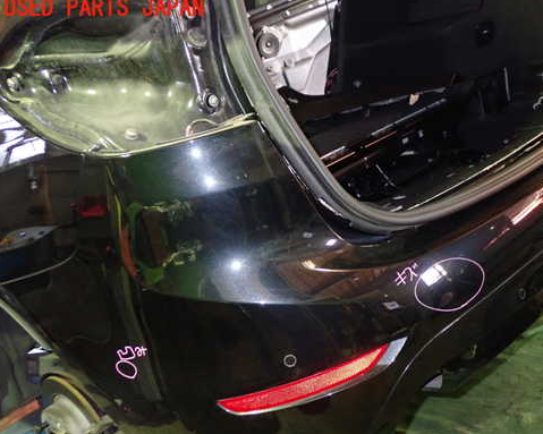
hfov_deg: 41.7
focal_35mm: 44
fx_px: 707
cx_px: 338
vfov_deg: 34.1
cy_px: 249
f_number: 2.5
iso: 800
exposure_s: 1/40
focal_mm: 6.37
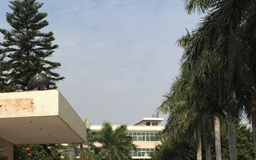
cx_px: 51
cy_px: 159
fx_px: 453
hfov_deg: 30.8
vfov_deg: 19.4
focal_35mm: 65
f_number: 2.2
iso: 32
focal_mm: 4.15
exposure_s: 1/2198
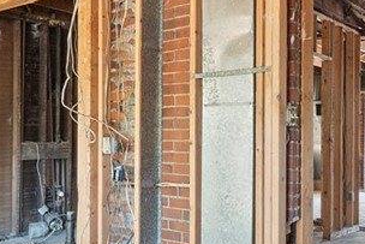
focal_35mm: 50
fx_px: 507
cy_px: 135
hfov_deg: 38.8
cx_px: 103
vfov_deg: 27.0
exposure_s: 1.6
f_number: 8
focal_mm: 14
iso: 400
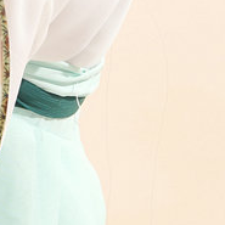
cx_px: -260
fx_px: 2831
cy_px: -170
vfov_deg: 4.5
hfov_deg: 4.5
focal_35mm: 385
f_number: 14
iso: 200
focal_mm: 70
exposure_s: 1/125
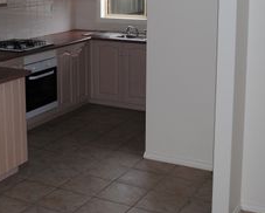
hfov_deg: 29.4
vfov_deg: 23.6
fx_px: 502
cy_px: 52
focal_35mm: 64
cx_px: 95
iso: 200
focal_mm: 22
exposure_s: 1/60
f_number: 3.8
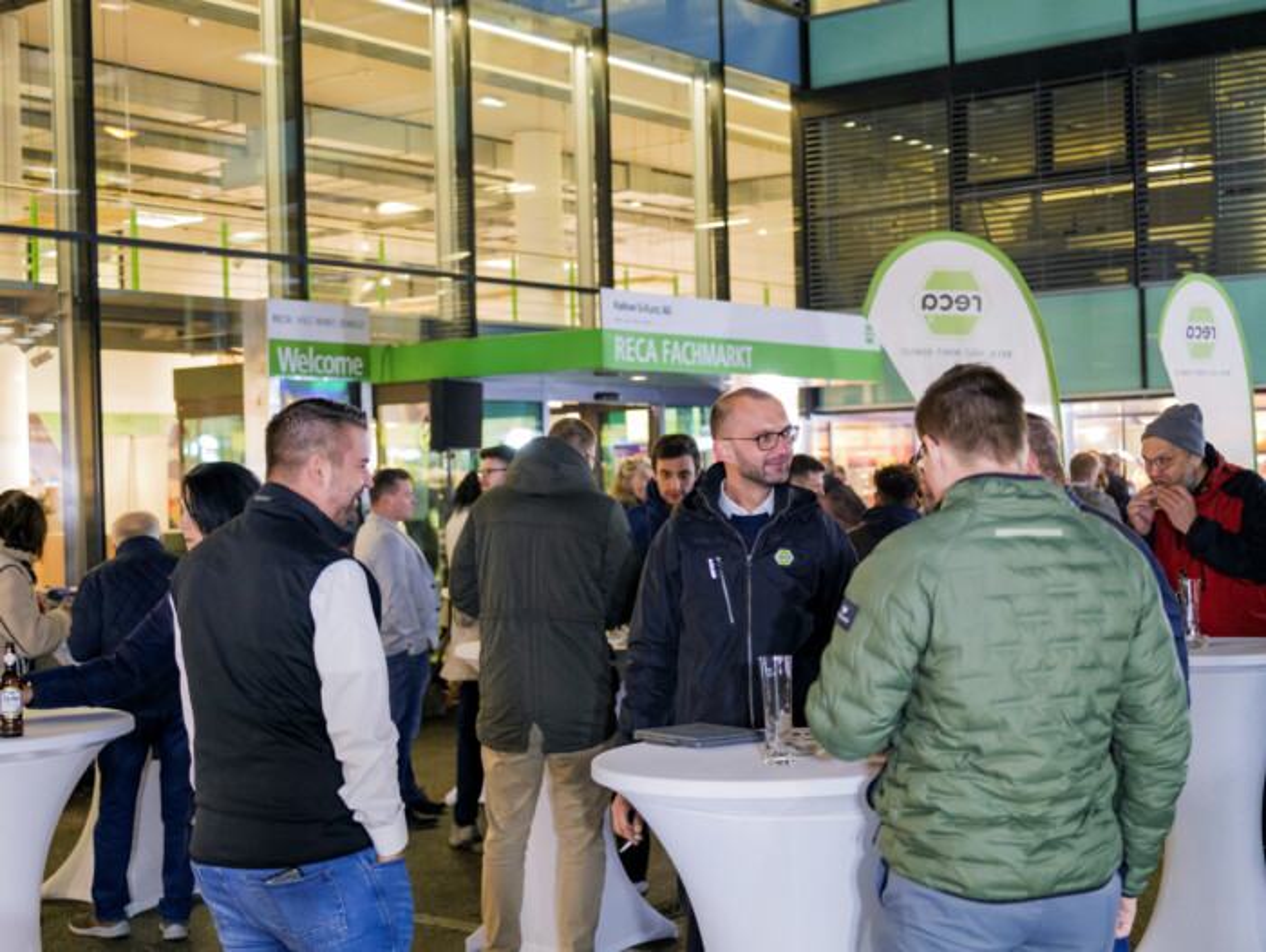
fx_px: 1830
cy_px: 476
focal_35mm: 50
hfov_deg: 38.2
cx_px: 633
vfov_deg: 29.1
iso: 2000
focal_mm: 25
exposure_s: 1/100
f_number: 1.7
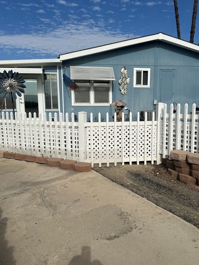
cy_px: 134
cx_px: 110
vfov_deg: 60.0
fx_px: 230
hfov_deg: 46.7
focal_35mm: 30
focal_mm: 6.86
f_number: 1.78
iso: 80
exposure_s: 1/12048
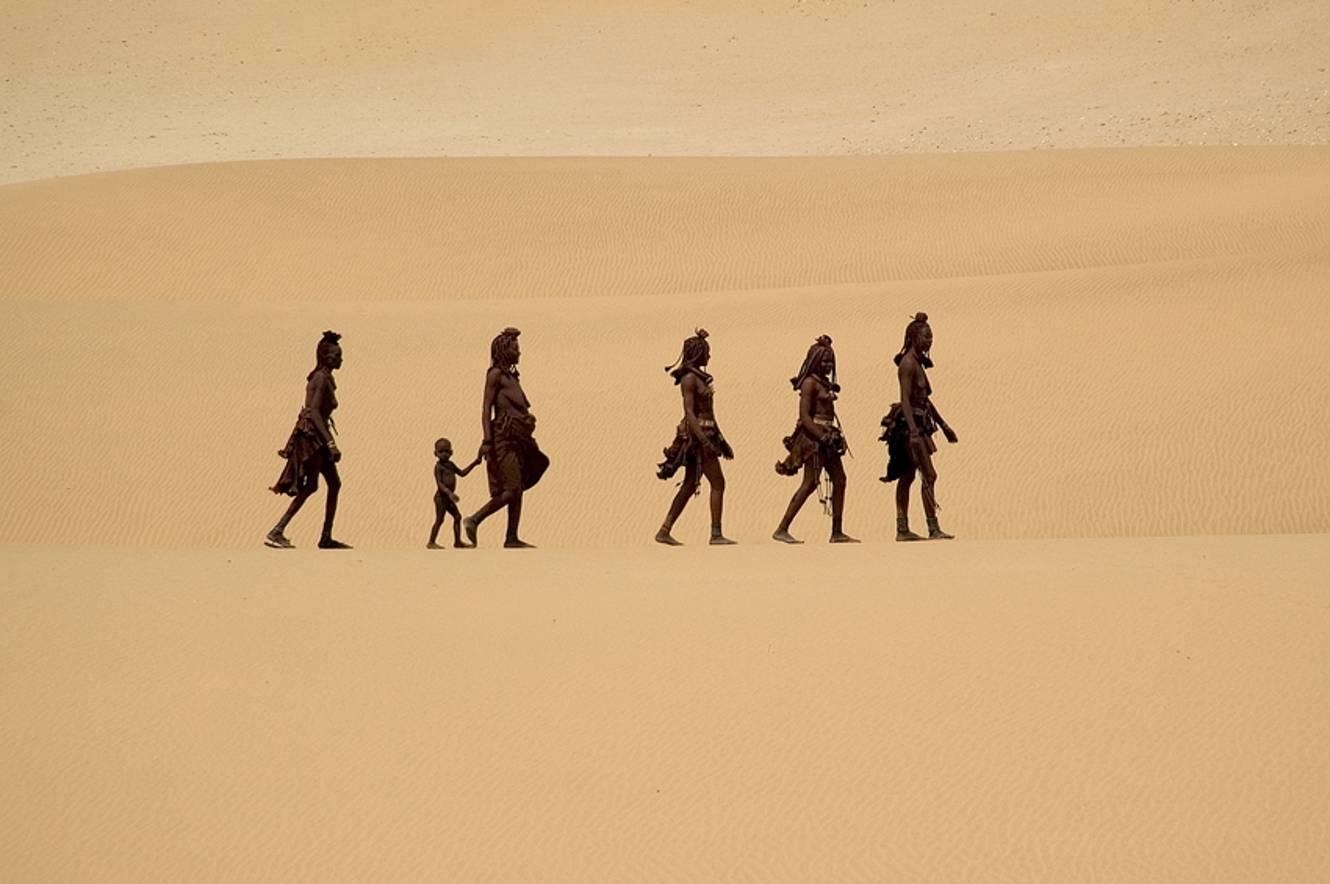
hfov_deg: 11.4
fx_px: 6643
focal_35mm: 180
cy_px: 442
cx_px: 665
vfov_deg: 7.6
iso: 200
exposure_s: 1/640
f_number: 6.3
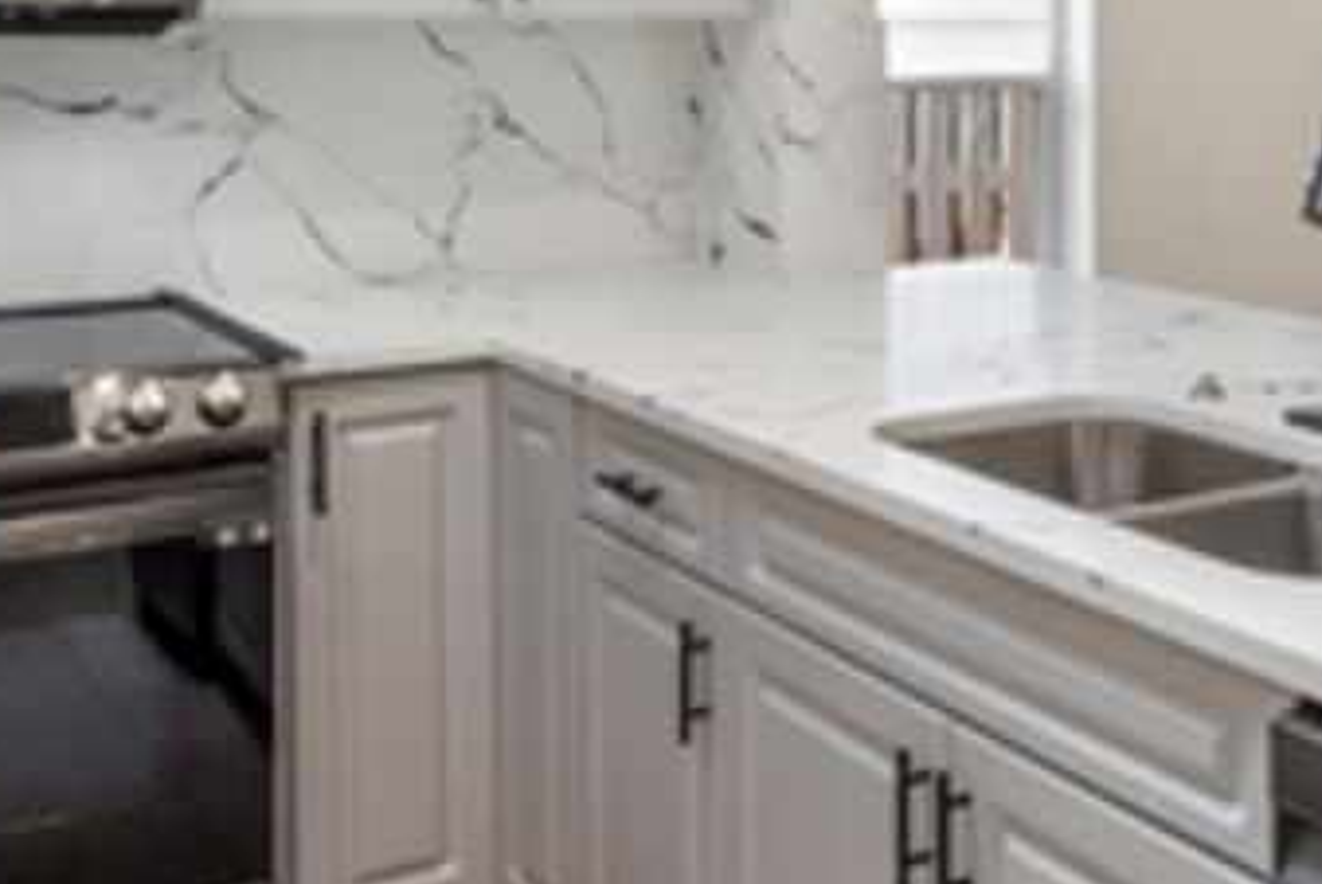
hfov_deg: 36.8
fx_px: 1948
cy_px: 0
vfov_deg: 24.4
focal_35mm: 53
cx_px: 947
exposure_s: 1/30
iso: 250
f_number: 6.3
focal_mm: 14
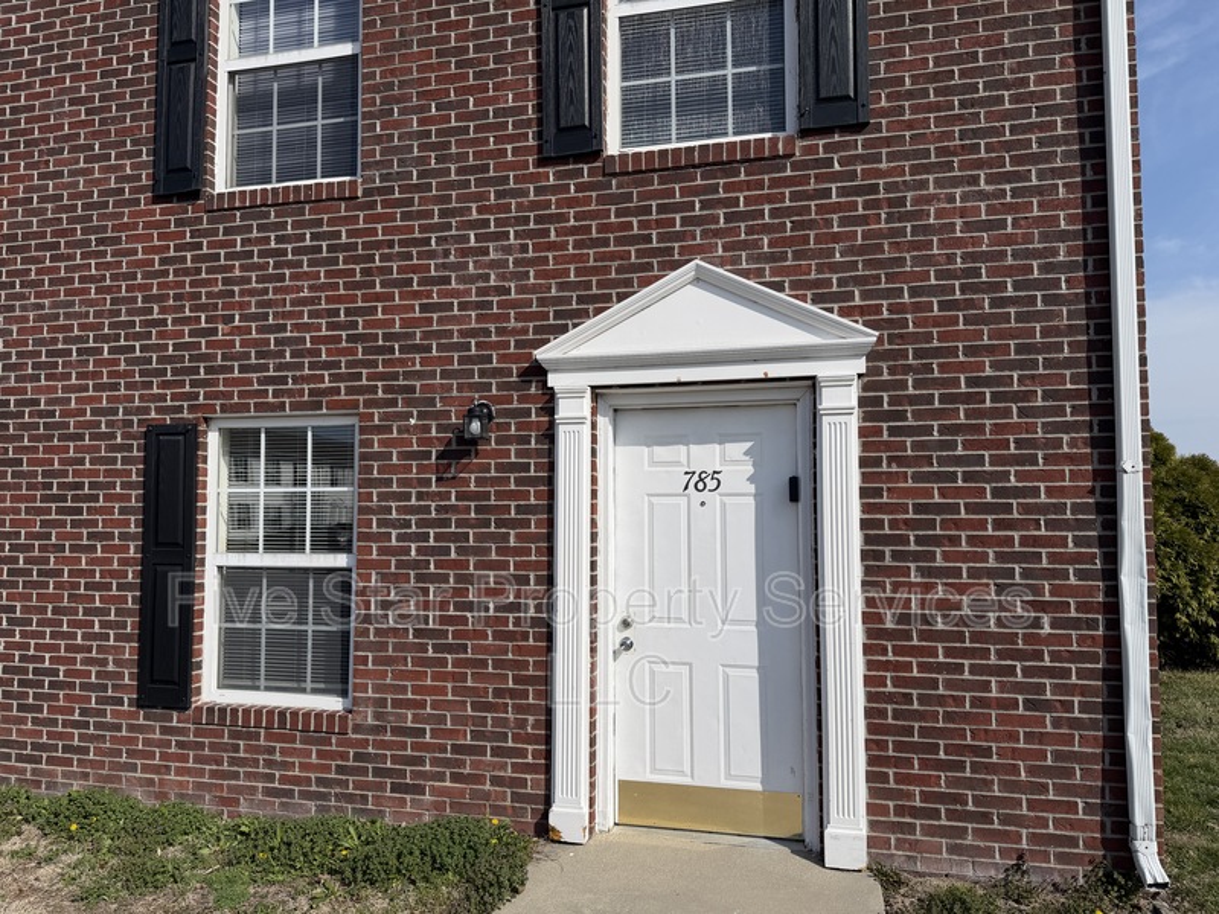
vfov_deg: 56.8
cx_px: 610
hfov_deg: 71.6
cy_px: 457
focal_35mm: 24
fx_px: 845
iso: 80
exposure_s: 1/8130
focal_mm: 6.76
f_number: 1.78
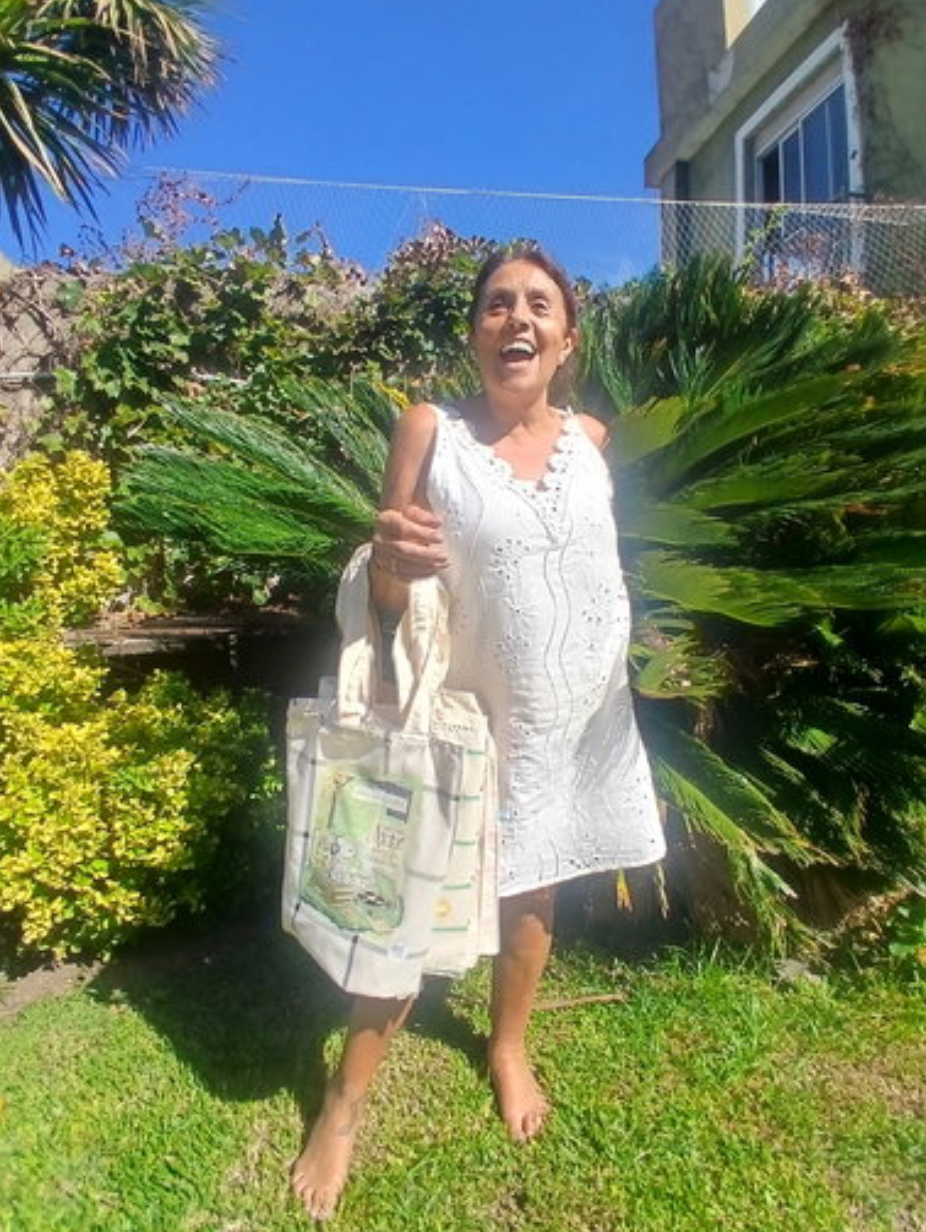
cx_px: 463
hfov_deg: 71.7
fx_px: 641
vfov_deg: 87.7
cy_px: 621
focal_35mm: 18
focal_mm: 1.4
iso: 50
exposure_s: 1/1033
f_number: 2.2
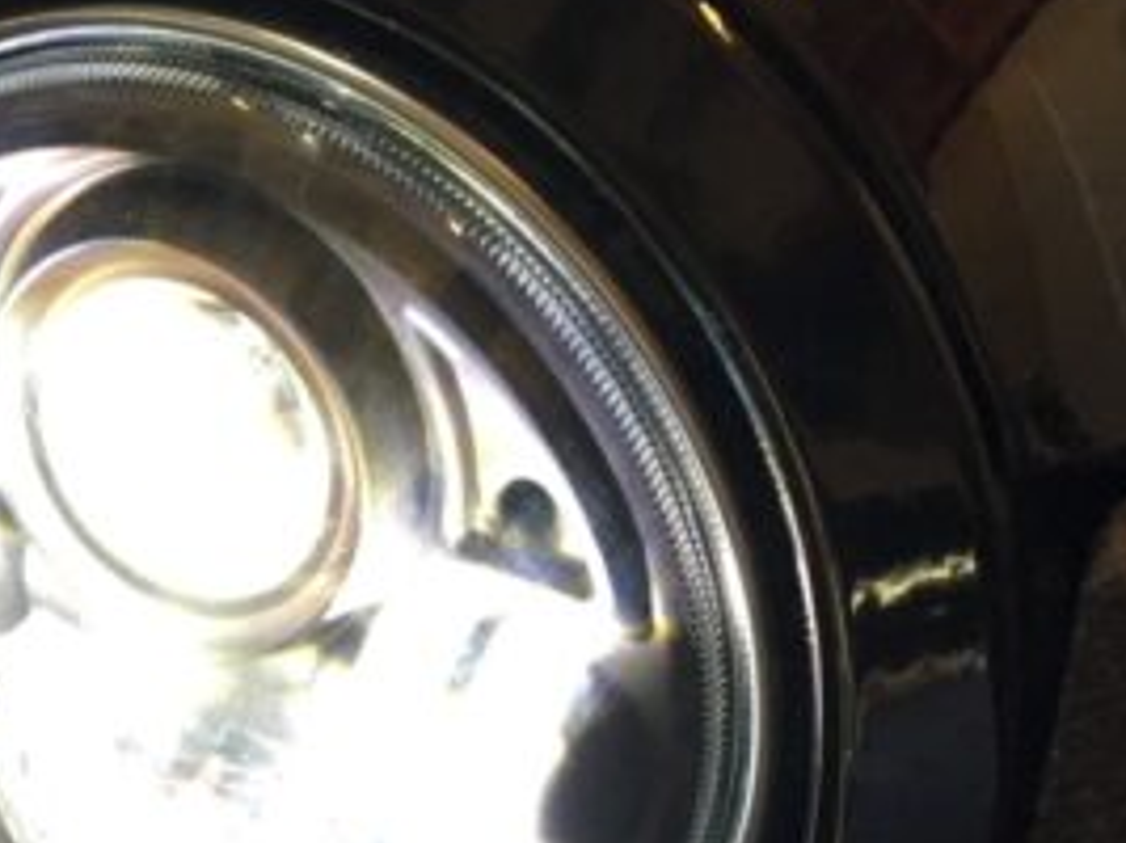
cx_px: 139
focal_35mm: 76
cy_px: 778
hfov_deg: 25.0
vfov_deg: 19.0
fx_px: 2471
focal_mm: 4.15
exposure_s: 1/30
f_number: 2.2
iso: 40
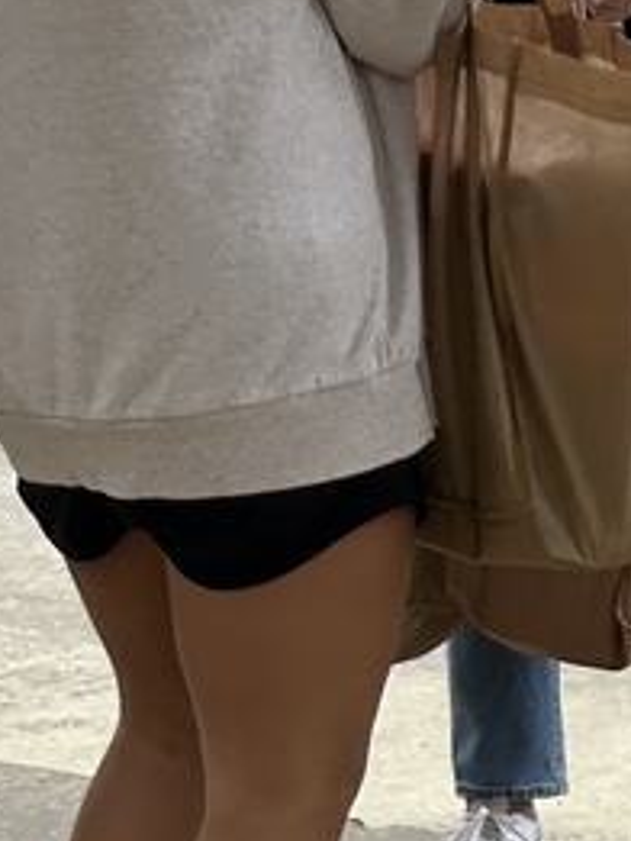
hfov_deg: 13.2
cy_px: 290
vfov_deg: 19.2
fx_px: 2477
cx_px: 1111
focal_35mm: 102
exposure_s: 1/552
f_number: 1.5
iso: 50
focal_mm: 5.7
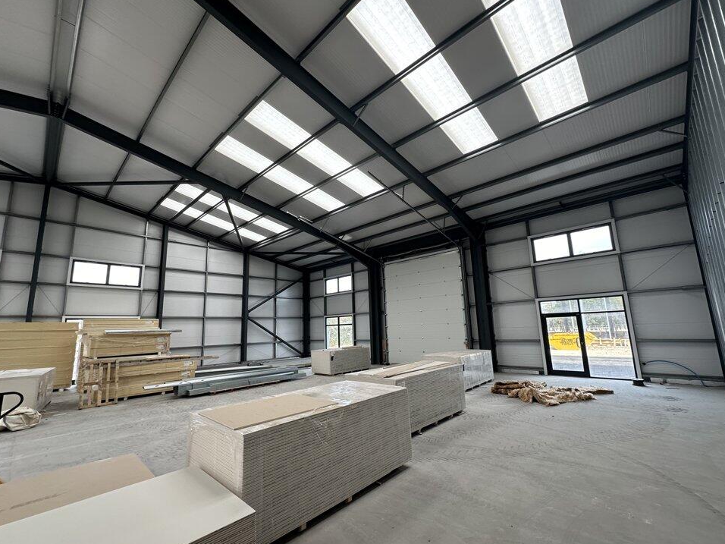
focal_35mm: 15
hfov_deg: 98.2
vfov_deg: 81.7
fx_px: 314
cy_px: 275
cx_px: 360
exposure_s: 1/99
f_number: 2.2
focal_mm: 2.22
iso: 80
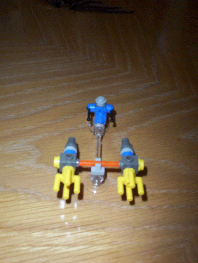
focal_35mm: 39
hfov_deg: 37.0
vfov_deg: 47.8
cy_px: 132
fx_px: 296
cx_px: 99
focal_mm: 6
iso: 140
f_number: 4.5
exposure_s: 1/30
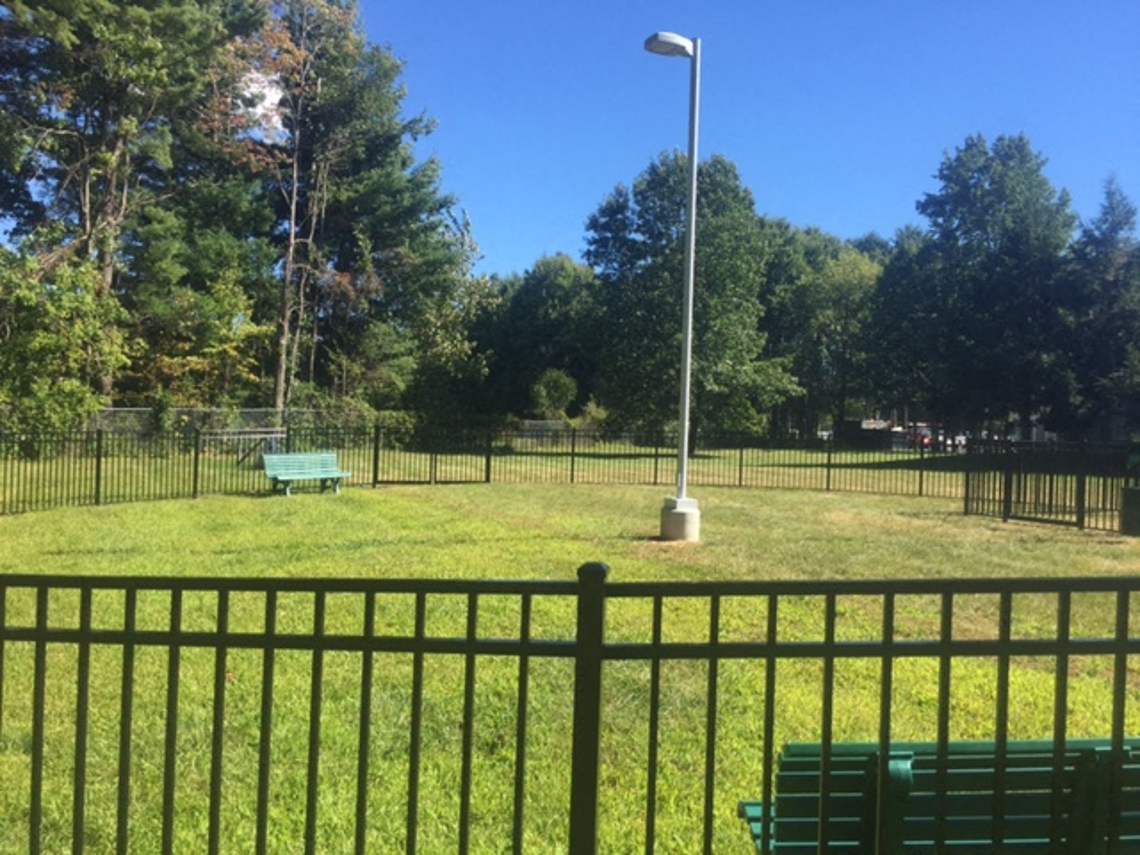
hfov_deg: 61.7
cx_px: 570
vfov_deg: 48.2
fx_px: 955
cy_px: 428
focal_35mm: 29
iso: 32
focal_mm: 4.15
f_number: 2.2
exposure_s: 1/964
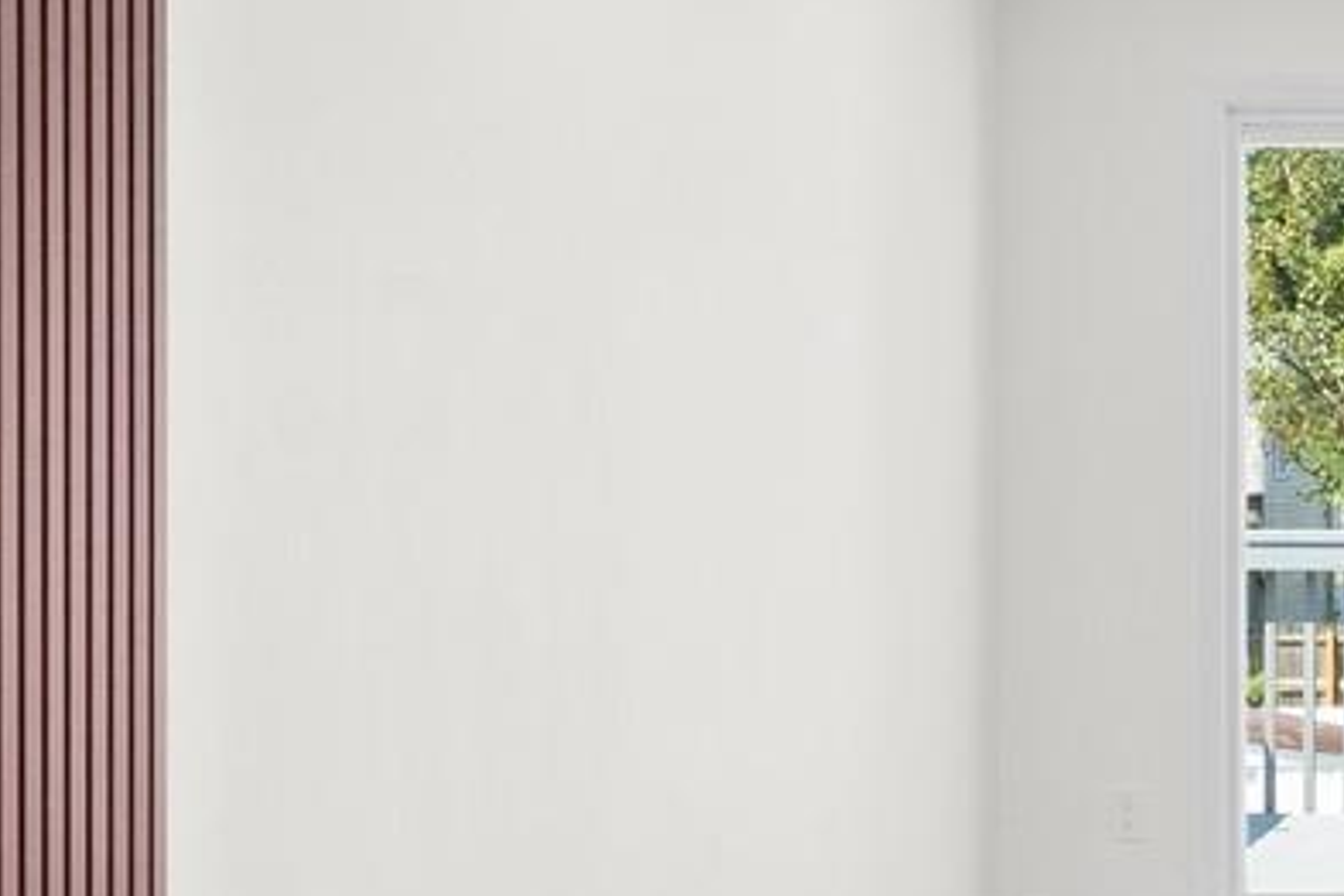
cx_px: 1734
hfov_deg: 24.3
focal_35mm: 73
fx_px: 2725
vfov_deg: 18.7
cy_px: 405
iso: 400
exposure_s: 1/8
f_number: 10
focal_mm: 14
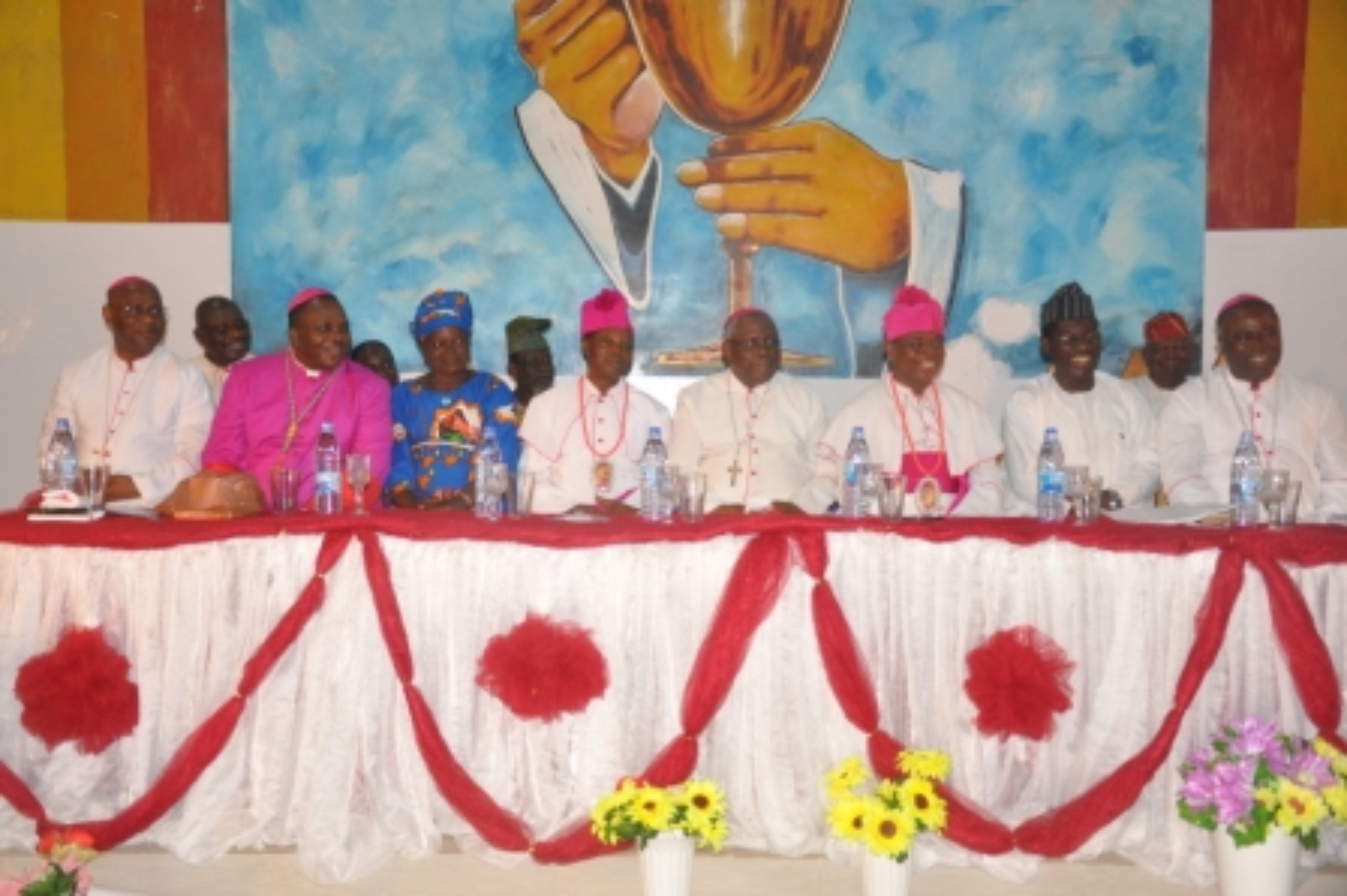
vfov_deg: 34.2
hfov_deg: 49.6
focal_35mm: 39
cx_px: 674
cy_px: 448
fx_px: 1458
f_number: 4
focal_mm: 26
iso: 400
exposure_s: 1/60
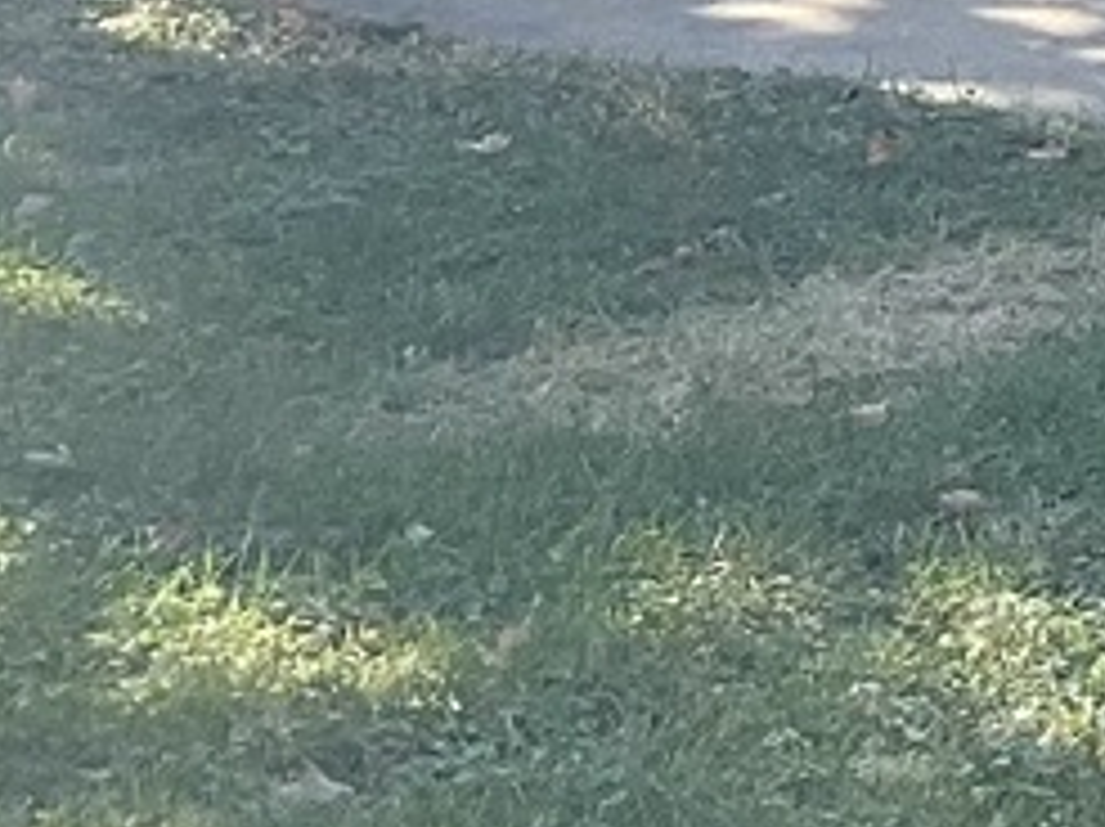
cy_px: -526
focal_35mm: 170
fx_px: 5421
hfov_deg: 9.8
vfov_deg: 8.5
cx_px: 2938
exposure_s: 1/469
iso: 16
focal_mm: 3
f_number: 1.8
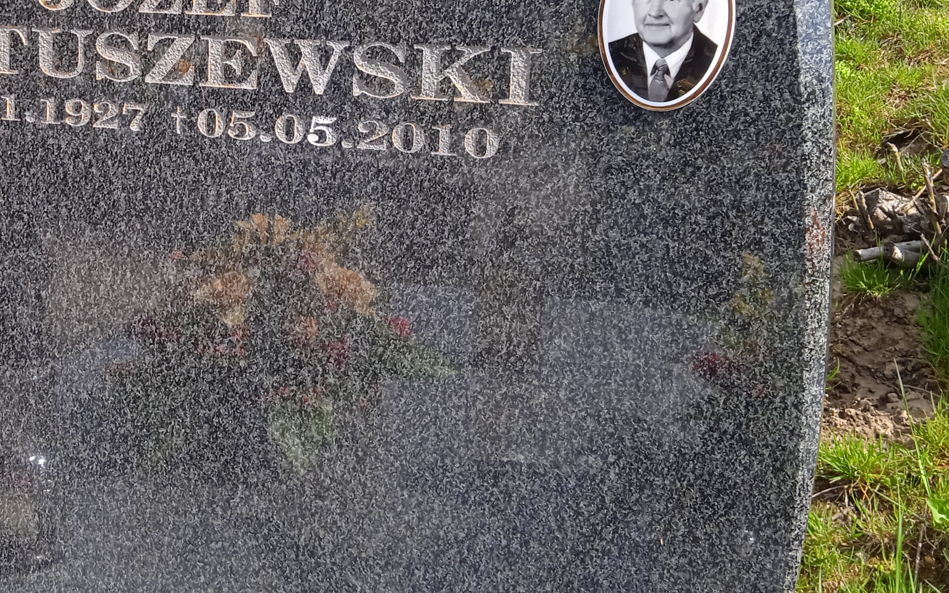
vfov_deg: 24.7
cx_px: 194
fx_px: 1345
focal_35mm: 52
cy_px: 188
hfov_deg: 37.5
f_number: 2.2
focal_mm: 3.43
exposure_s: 1/399
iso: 100
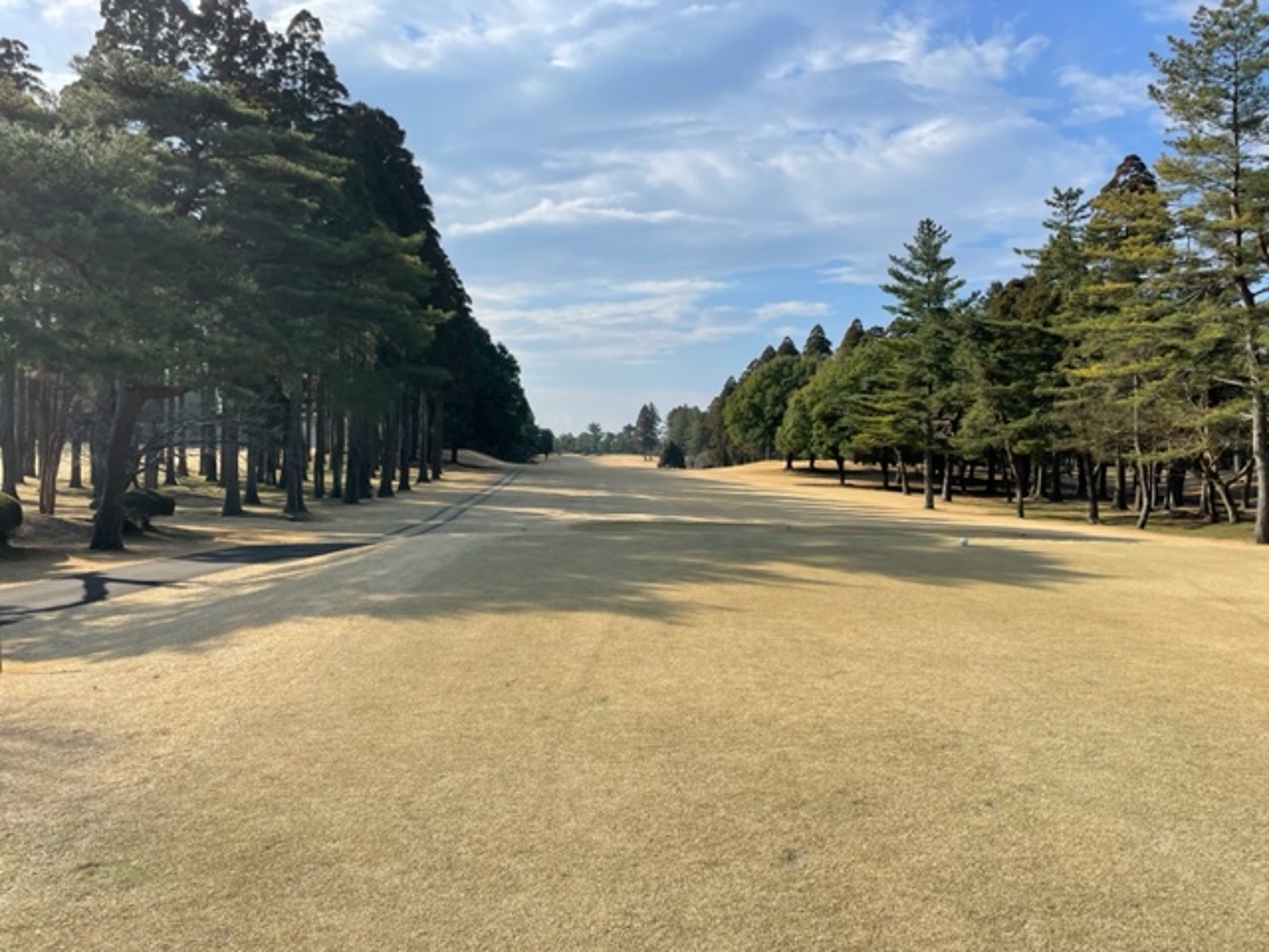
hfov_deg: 67.3
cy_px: 476
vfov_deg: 53.1
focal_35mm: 26
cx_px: 634
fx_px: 953
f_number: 1.6
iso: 32
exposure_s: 1/3509
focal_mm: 4.2
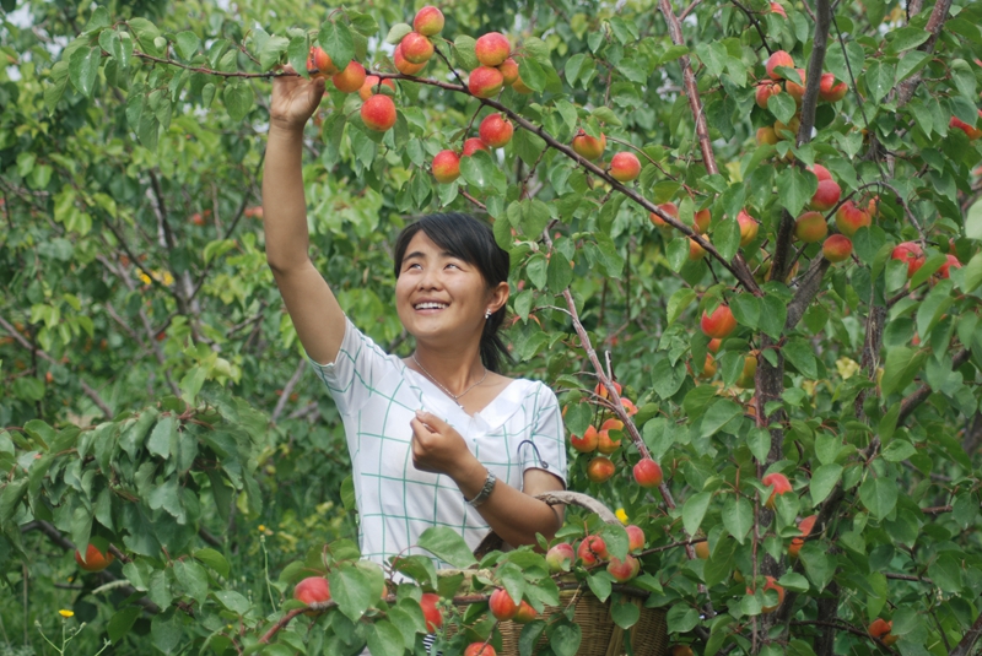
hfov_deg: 19.4
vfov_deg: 13.1
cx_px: 491
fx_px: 2867
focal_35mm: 105
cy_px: 328
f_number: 4
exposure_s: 1/500
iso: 110
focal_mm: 70
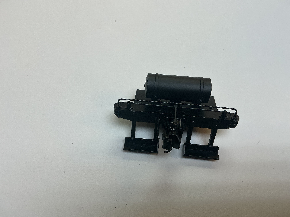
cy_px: 108
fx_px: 243
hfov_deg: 61.7
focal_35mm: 29
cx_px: 145
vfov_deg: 48.2
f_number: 1.8
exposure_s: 1/120
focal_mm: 3
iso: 32
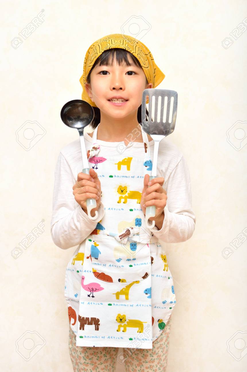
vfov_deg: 37.9
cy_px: 186
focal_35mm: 52
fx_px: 543
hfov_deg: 25.6
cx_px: 124
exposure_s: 1/320
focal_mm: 35
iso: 100
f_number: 4.5
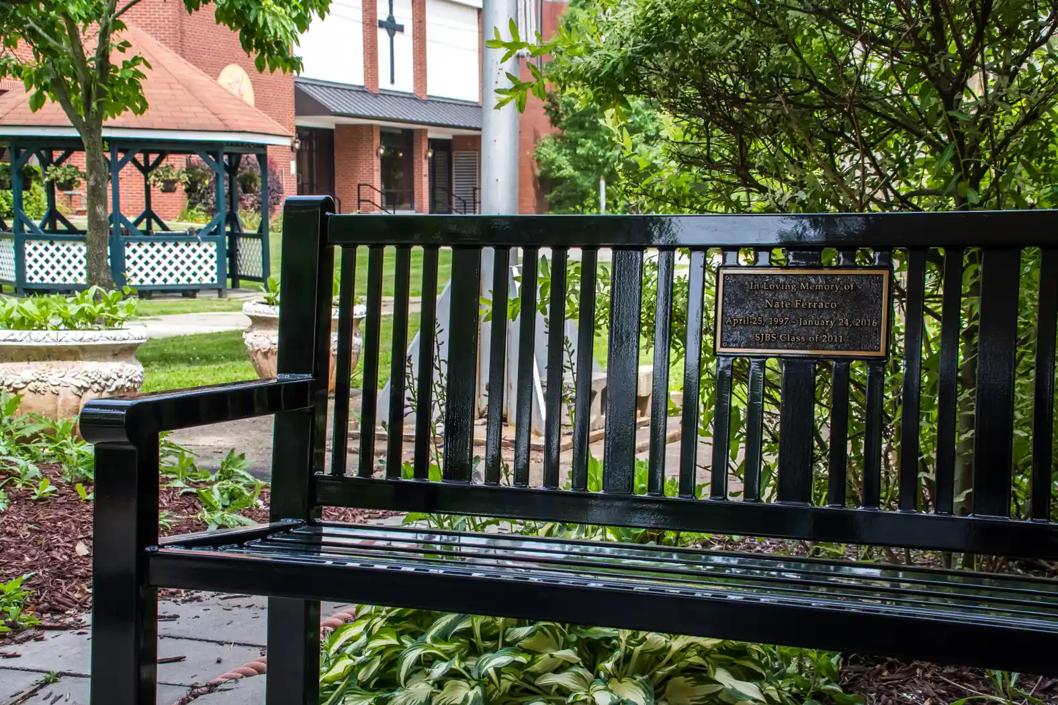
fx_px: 1763
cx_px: 529
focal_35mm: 60
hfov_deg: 33.4
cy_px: 352
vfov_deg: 22.6
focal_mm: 40
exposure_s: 1/320
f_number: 11
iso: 800
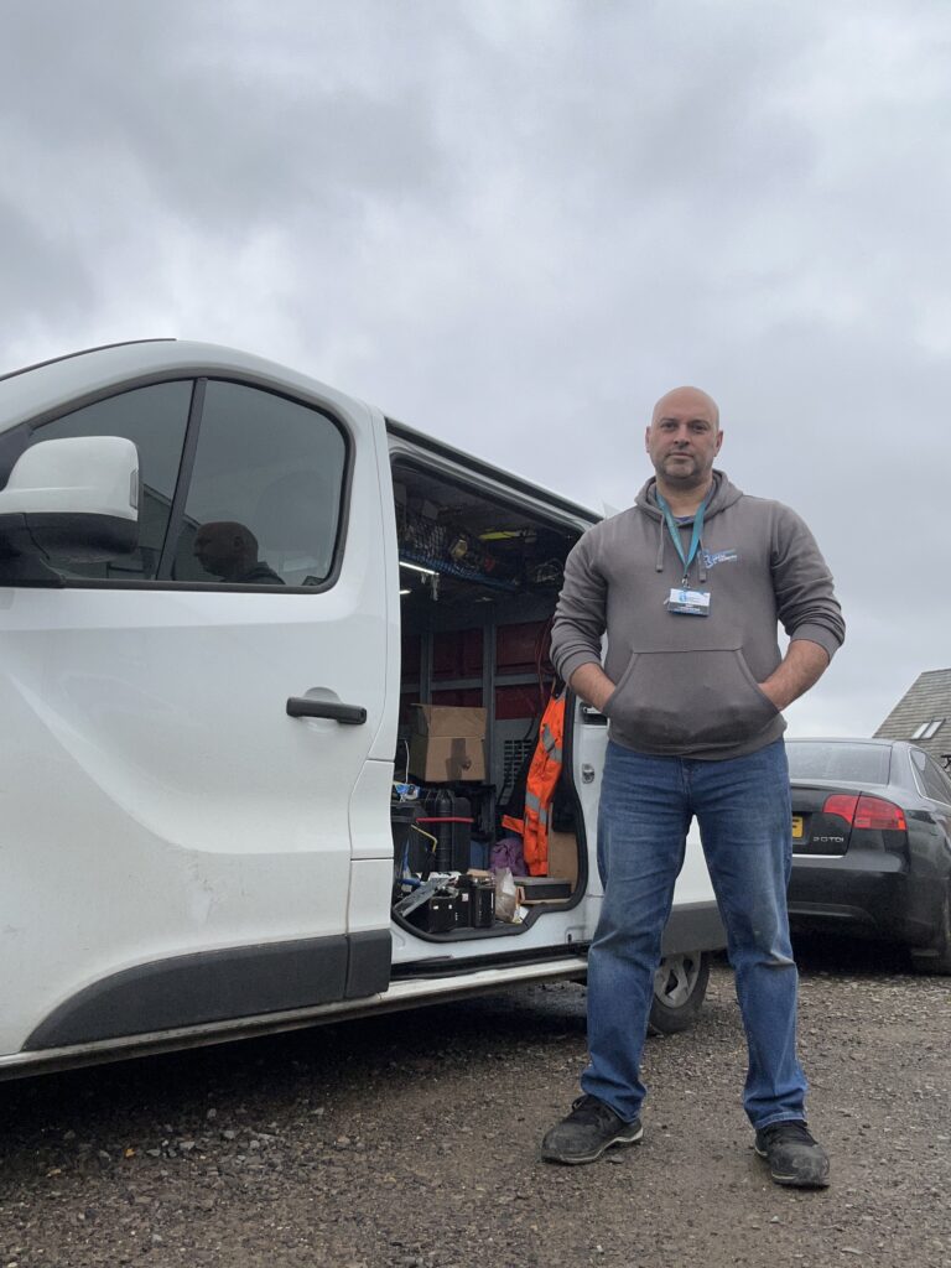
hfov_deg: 46.8
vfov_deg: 60.0
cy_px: 634
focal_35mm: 30
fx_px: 1099
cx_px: 476
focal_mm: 2.69
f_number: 1.9
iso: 25
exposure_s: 1/474
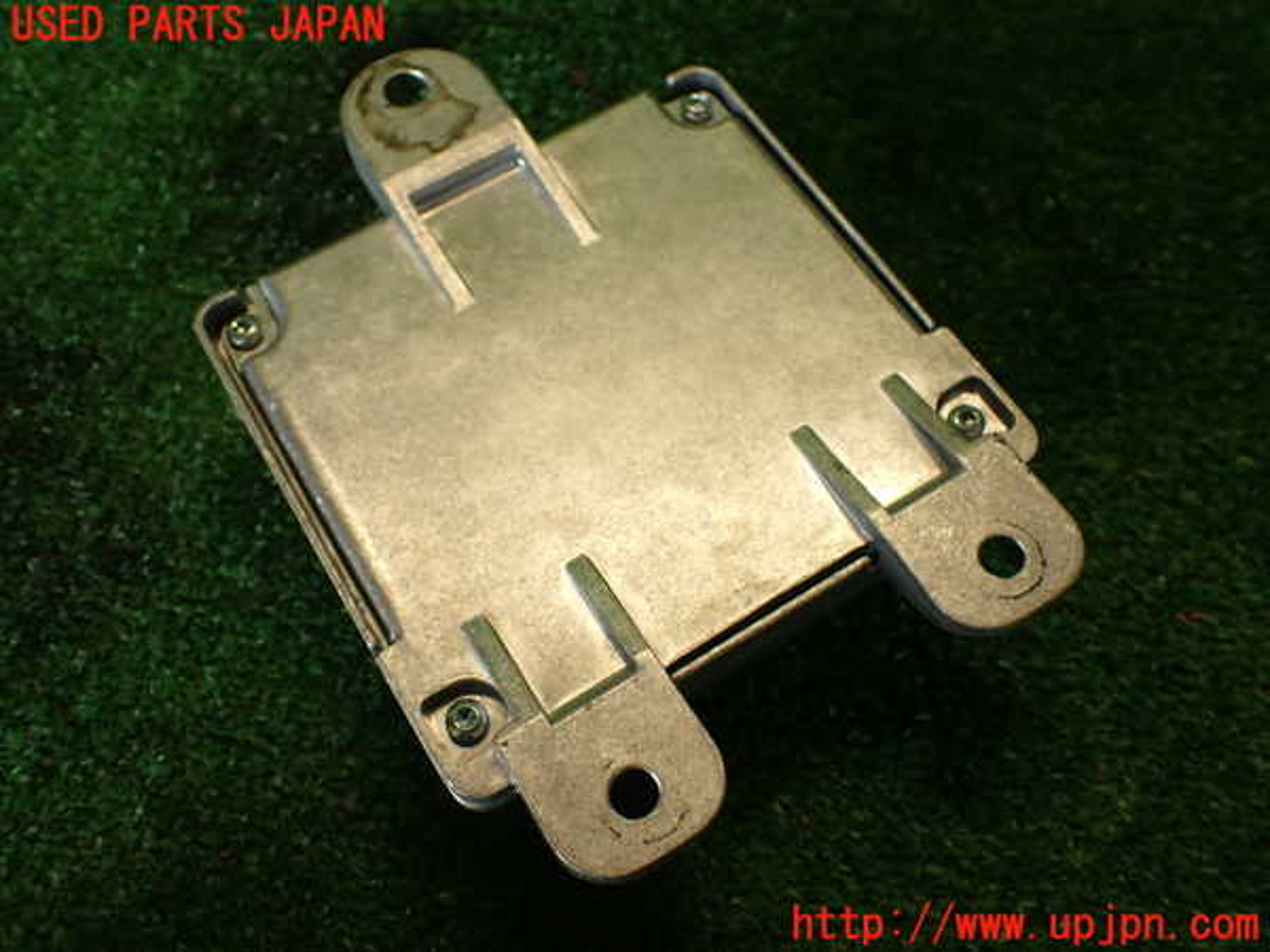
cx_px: 635
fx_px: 1174
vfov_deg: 44.2
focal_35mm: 32
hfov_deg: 56.8
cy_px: 476
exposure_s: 1/60
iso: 100
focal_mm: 5.79
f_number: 2.4
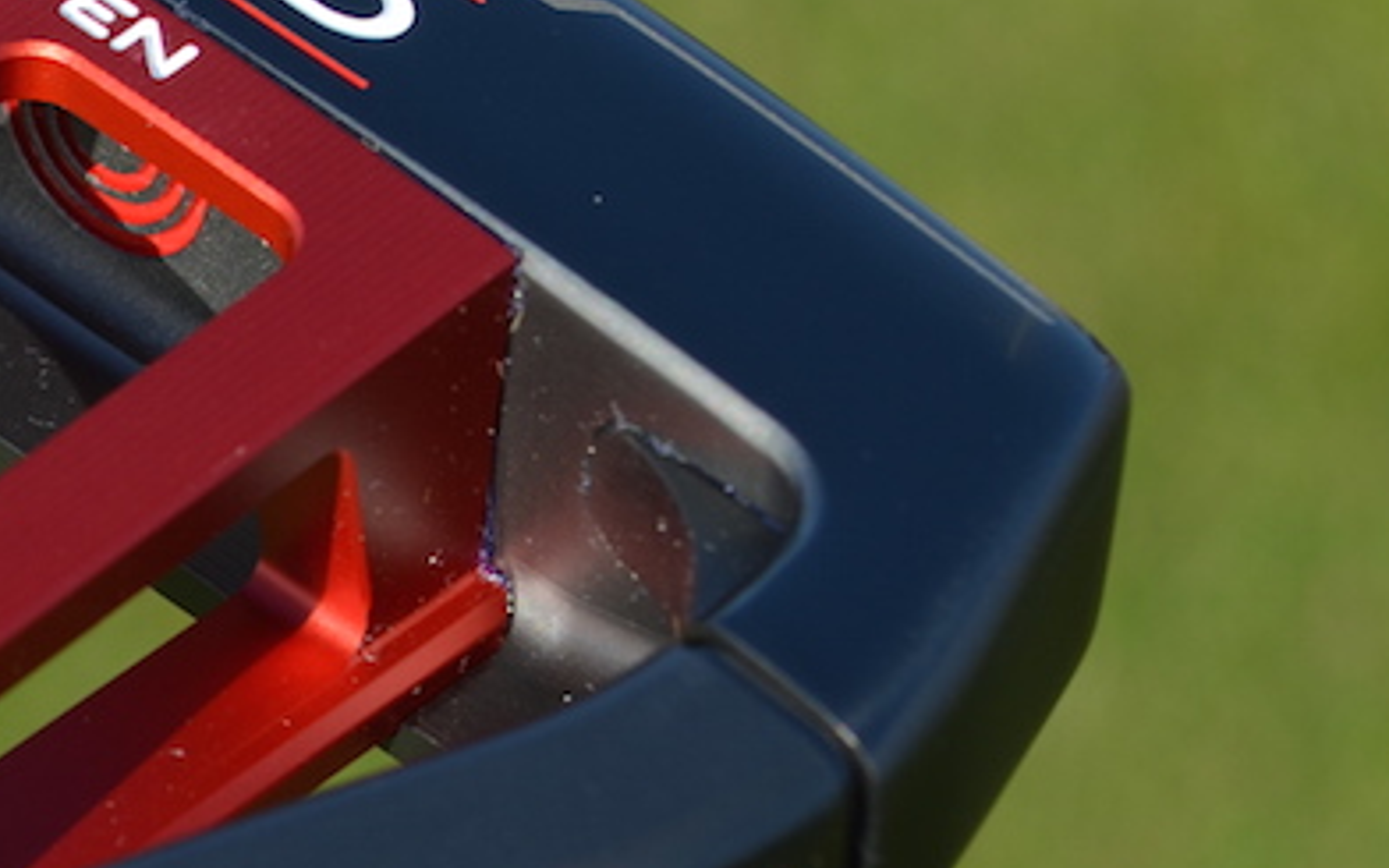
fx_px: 8303
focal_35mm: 219
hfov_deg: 9.4
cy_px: 535
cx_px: -259
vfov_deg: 6.0
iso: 140
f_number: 8
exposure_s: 1/250
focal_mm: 55
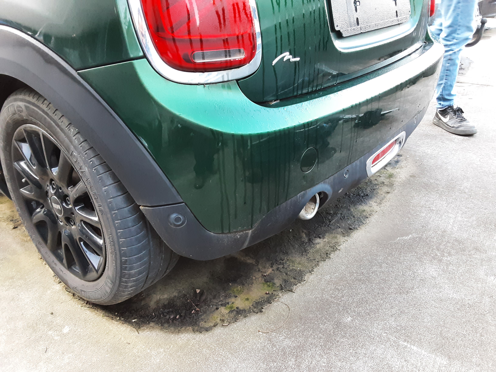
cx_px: 248
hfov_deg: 65.3
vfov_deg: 51.4
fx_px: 387
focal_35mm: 27
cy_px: 186
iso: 160
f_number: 1.9
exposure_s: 1/50
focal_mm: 2.91
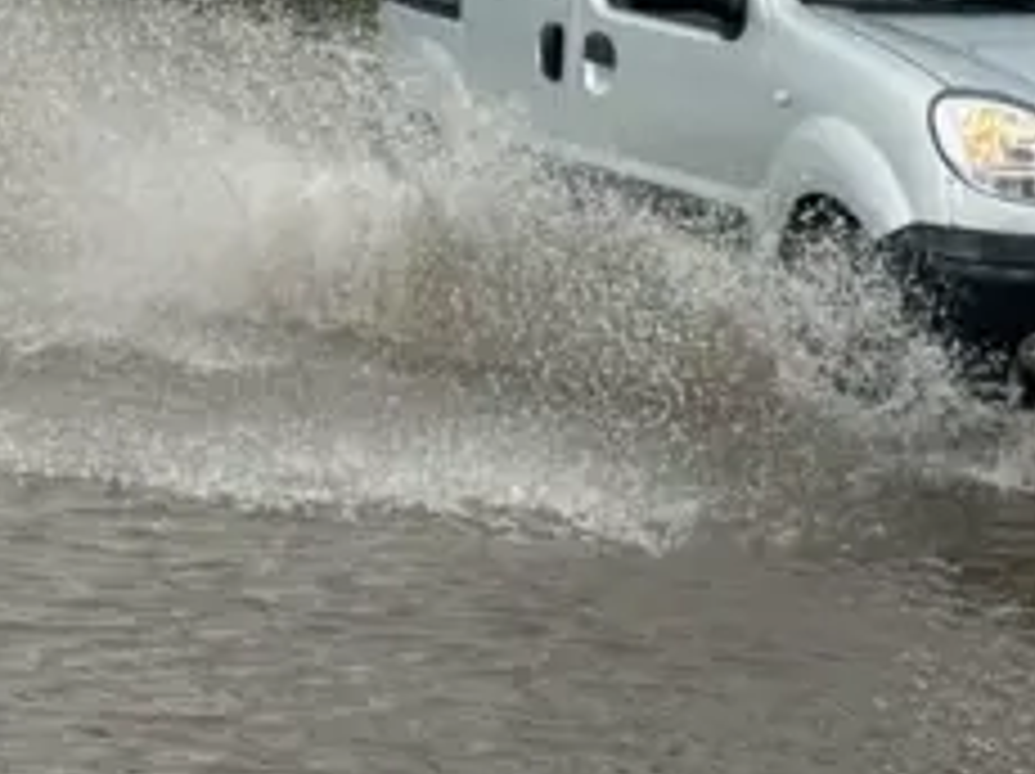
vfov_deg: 8.0
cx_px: -387
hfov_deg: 10.5
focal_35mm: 184
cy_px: -189
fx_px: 5496
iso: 64
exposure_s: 1/639
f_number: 1.78
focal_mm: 6.76
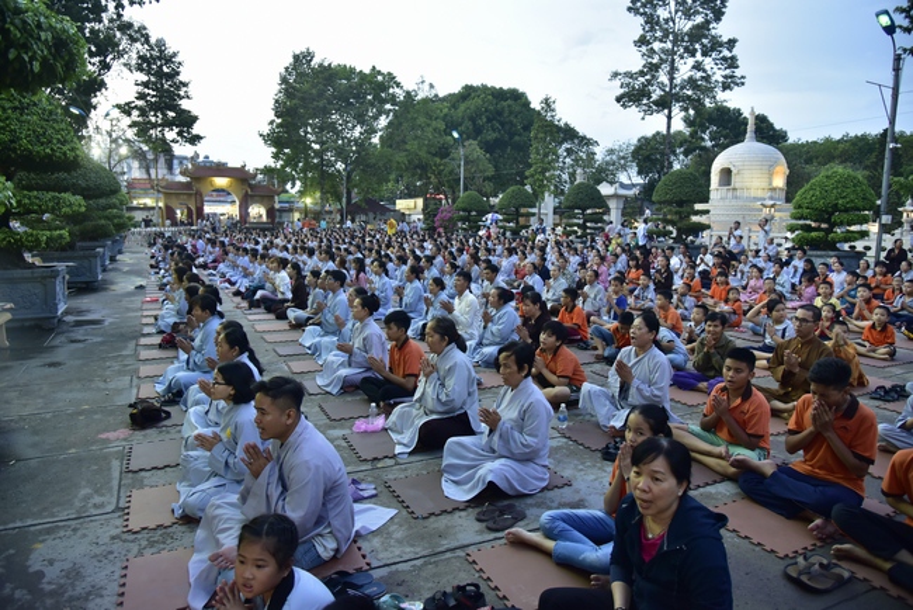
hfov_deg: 73.7
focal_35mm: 24
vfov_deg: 53.2
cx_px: 456
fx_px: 609
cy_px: 305
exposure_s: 1/20
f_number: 4
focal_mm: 24
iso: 1000
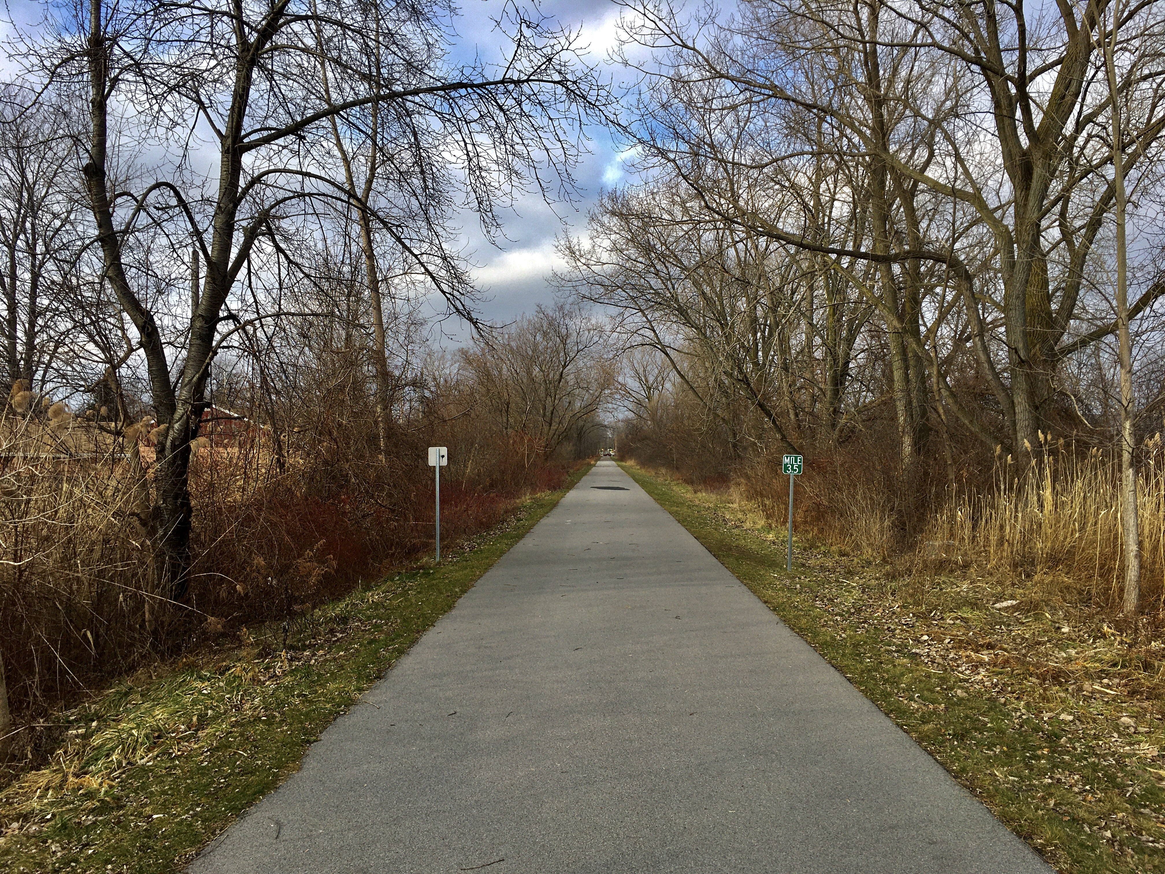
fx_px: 976
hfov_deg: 61.7
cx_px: 582
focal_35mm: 29
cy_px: 437
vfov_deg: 48.2
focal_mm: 4.15
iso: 25
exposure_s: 1/855
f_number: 2.2
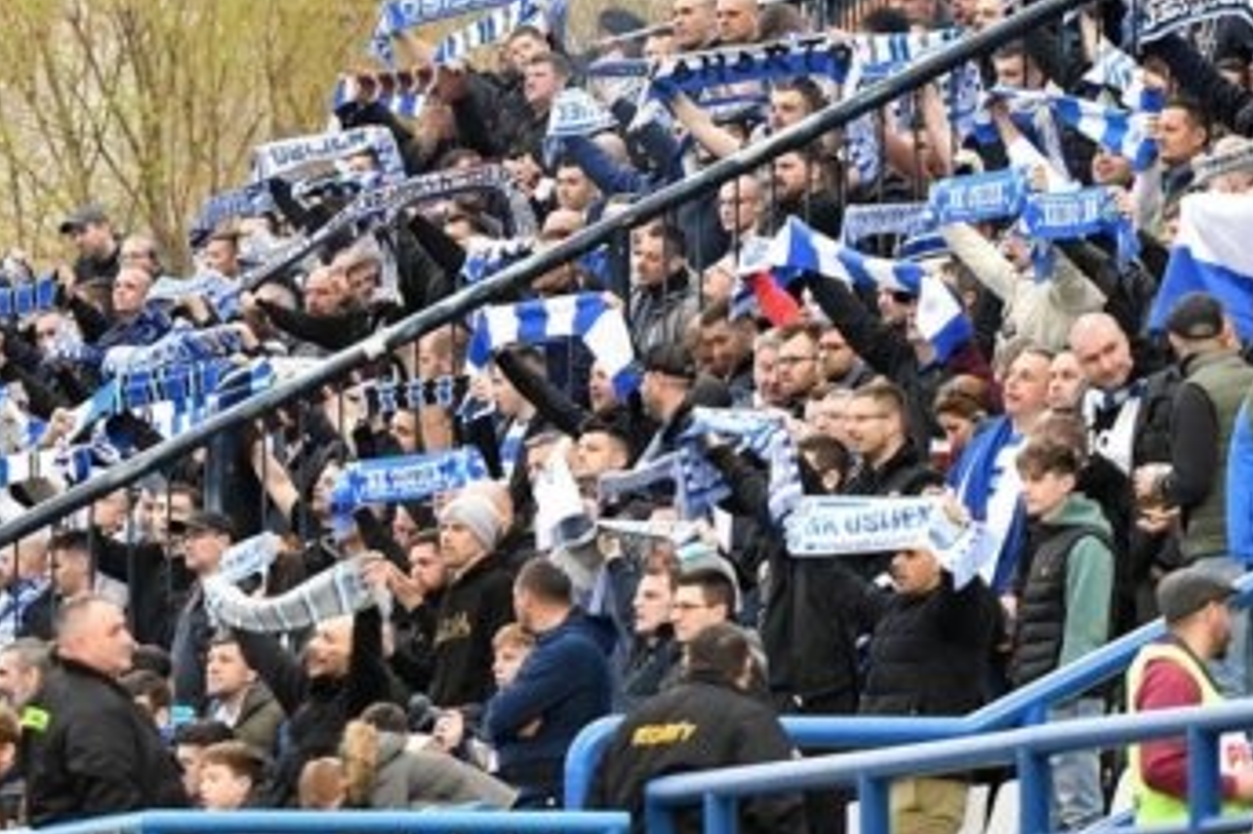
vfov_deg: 2.4
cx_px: 197
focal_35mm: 576
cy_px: 244
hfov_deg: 3.6
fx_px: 20037
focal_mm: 300
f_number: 5
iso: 2500
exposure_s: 1/640
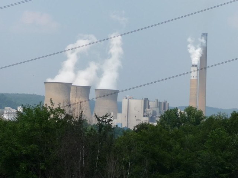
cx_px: 119
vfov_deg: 13.2
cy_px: 89
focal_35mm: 112
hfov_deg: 17.6
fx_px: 770
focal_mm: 11.3
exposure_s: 1/800
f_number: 4.5
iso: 100
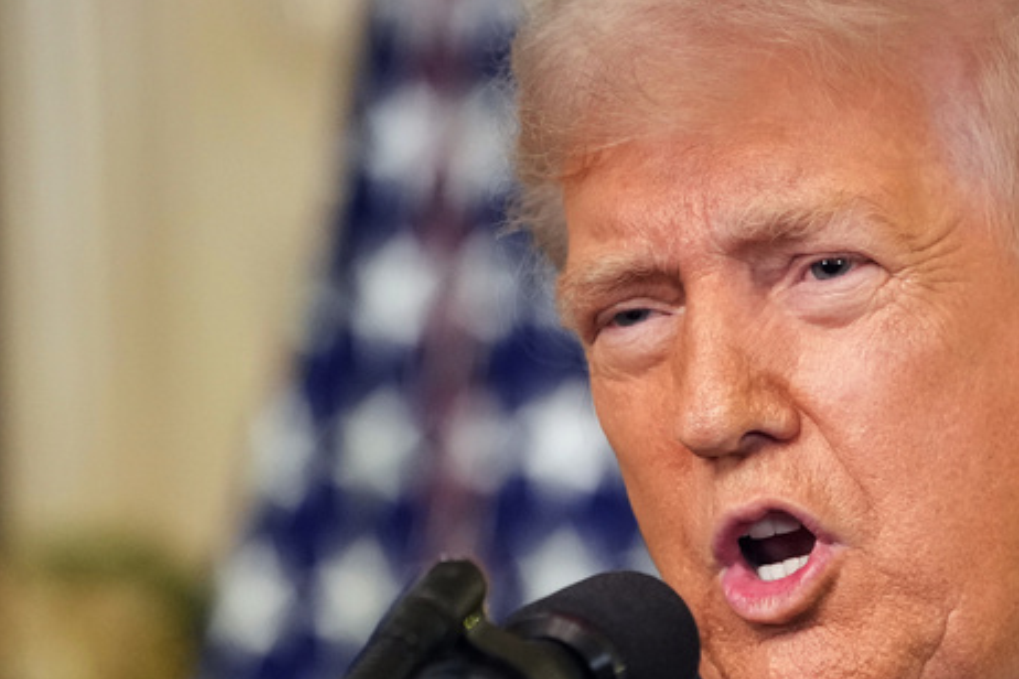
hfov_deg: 4.1
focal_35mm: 499
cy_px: 594
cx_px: 825
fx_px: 14123
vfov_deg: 2.8
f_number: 2
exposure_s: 1/250
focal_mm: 150
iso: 3200
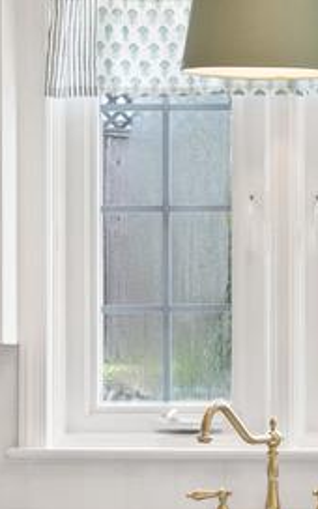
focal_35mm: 215
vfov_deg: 9.7
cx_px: 324
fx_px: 2981
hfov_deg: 6.1
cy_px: 435
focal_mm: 28
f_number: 5.6
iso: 400
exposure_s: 1/30
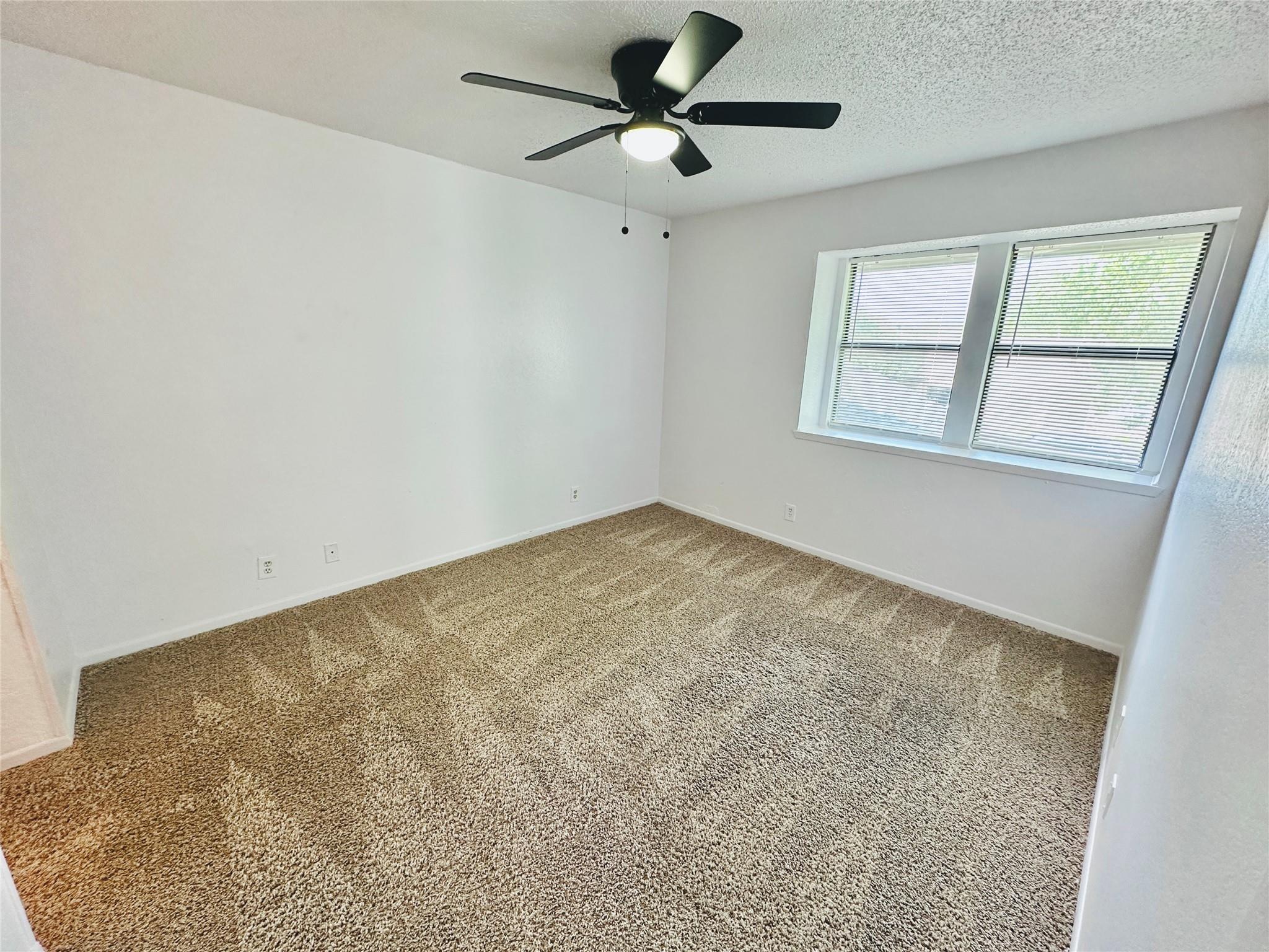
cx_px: 634
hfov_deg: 102.1
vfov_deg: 85.7
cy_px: 476
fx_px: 513
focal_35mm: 14
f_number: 2.2
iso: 250
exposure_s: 1/120
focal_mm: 2.22
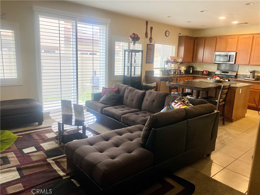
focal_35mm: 26
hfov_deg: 67.3
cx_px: 130
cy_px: 98
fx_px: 195
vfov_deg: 53.1
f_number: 1.8
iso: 125
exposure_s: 1/60
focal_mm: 4.25
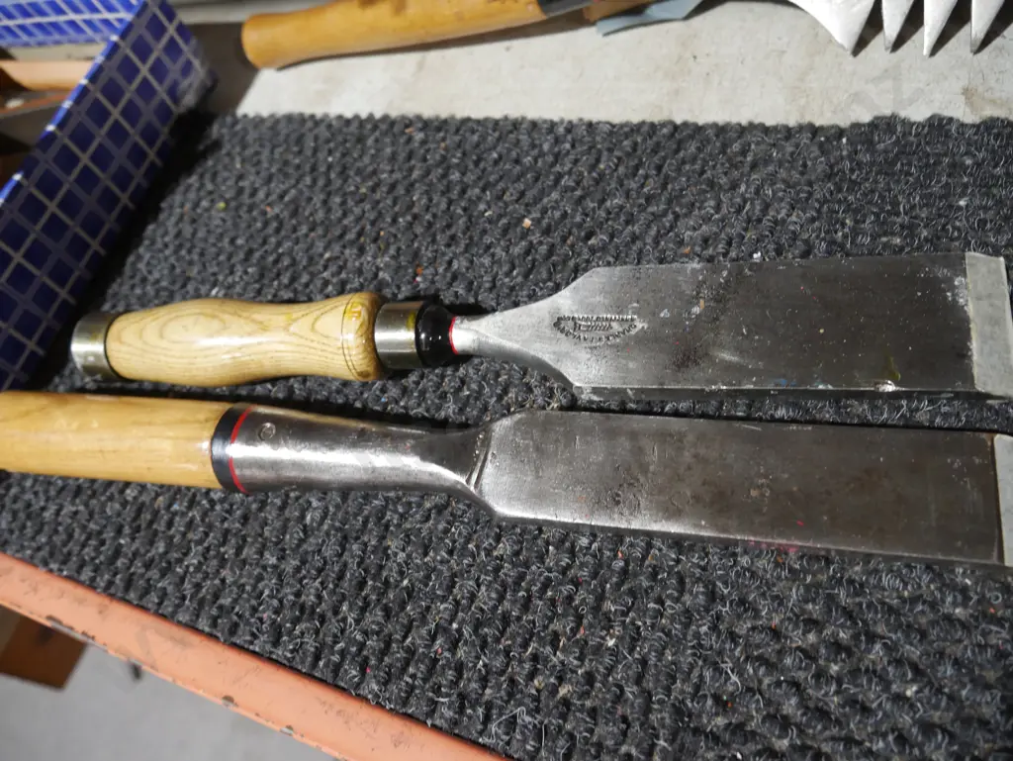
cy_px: 380
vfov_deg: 49.8
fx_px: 820
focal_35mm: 28
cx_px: 506
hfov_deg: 63.4
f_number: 4
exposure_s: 1/60
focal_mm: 14
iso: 640
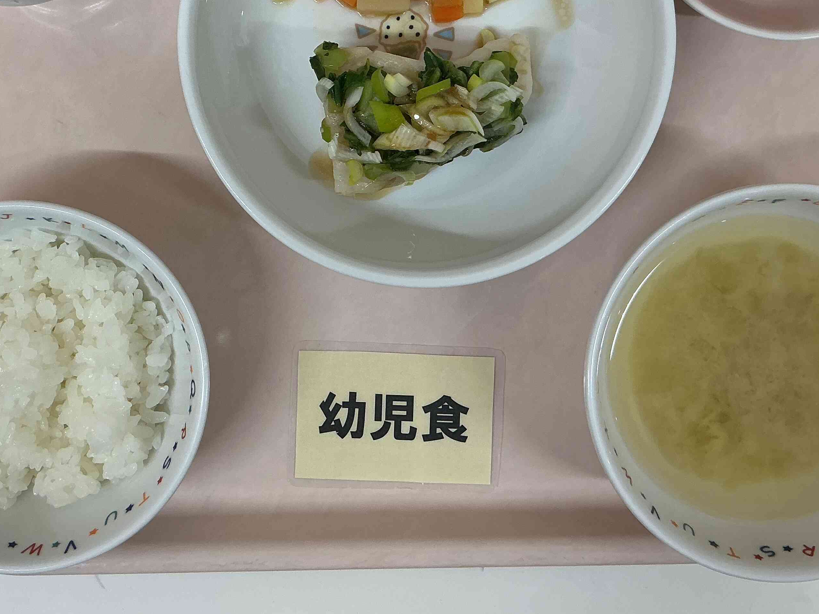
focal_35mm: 46
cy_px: 141
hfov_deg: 41.1
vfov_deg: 30.9
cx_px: 334
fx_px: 1088
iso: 40
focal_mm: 3
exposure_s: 1/60
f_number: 1.8
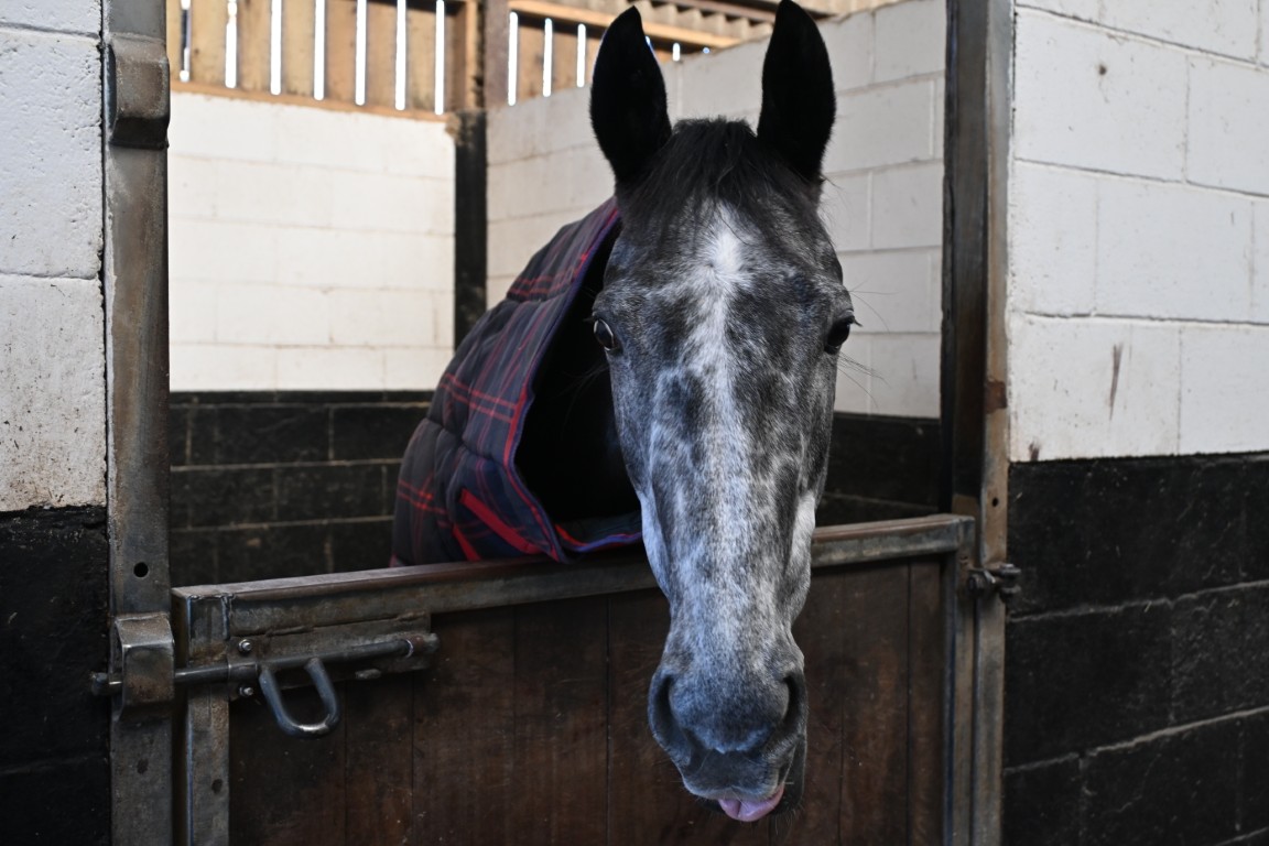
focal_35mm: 40
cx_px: 634
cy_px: 423
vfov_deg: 33.6
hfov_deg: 48.7
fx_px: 1401
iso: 560
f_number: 4.5
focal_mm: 26.5
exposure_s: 1/125
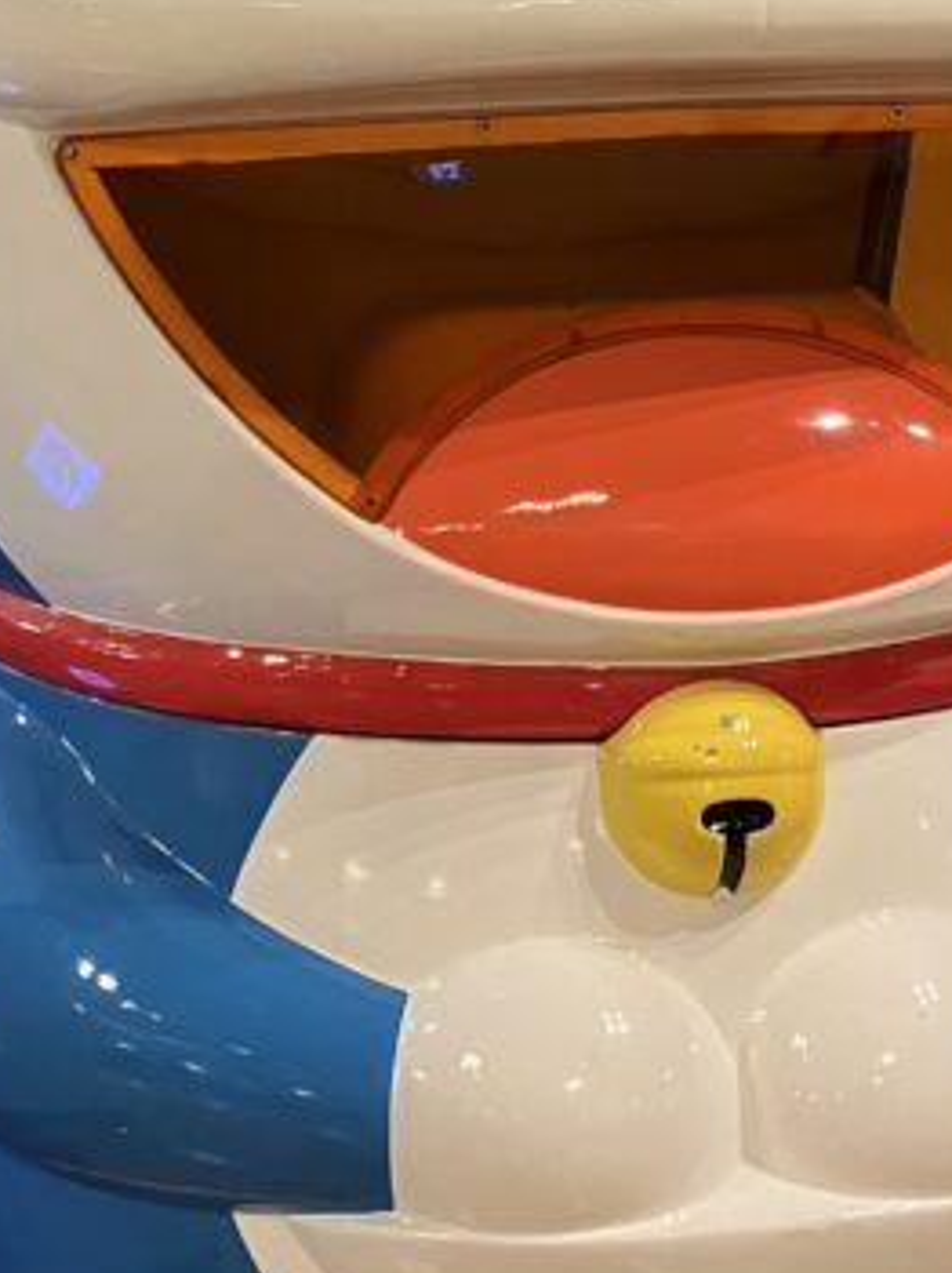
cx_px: 534
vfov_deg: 23.6
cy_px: 335
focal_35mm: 82
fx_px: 3011
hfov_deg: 18.0
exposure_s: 1/50
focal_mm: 3.99
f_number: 1.8
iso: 250
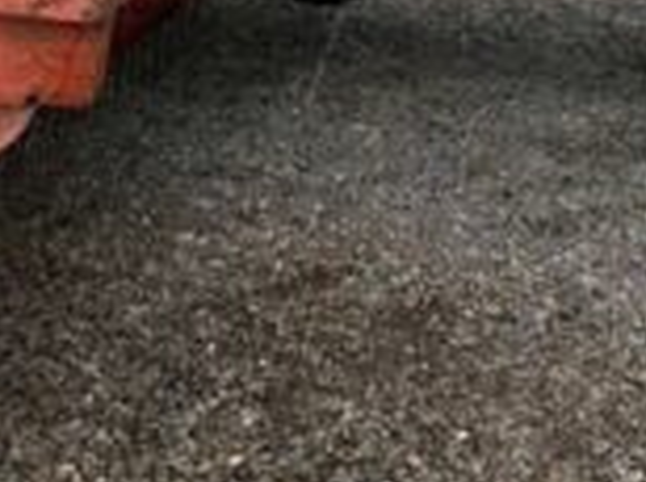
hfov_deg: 19.7
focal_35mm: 100
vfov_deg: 13.4
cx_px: 294
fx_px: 1863
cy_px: -360
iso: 80
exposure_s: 1/2053
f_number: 1.78
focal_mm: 6.76
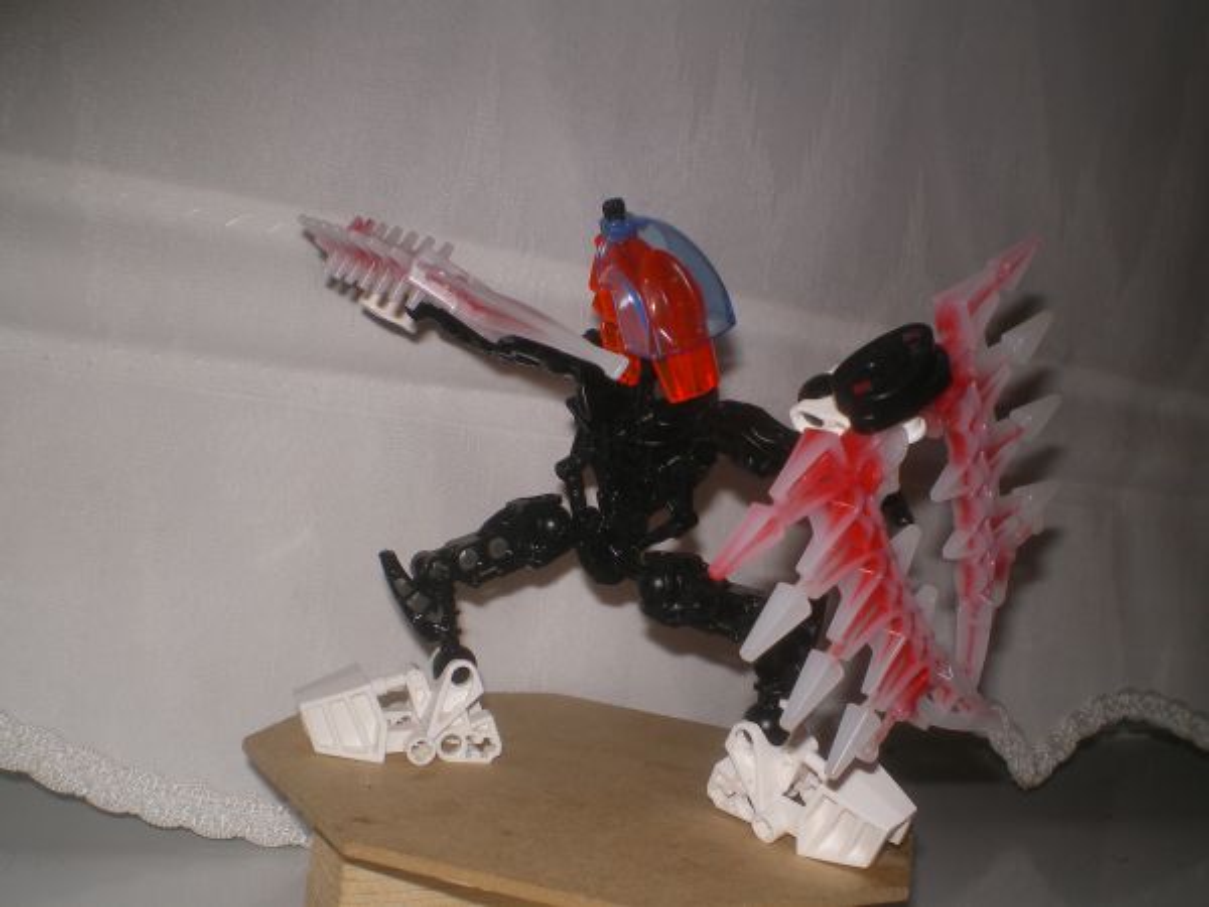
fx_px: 1327
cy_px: 454
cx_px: 604
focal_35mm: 38
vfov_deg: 37.7
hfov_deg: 49.0
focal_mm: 6.3
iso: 64
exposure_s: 1/30
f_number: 4.6
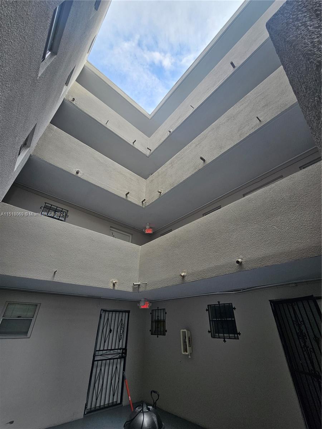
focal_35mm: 13
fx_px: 161
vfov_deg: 106.2
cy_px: 214
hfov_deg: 89.9
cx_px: 161
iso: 50
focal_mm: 2.2
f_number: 2.2
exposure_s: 1/341
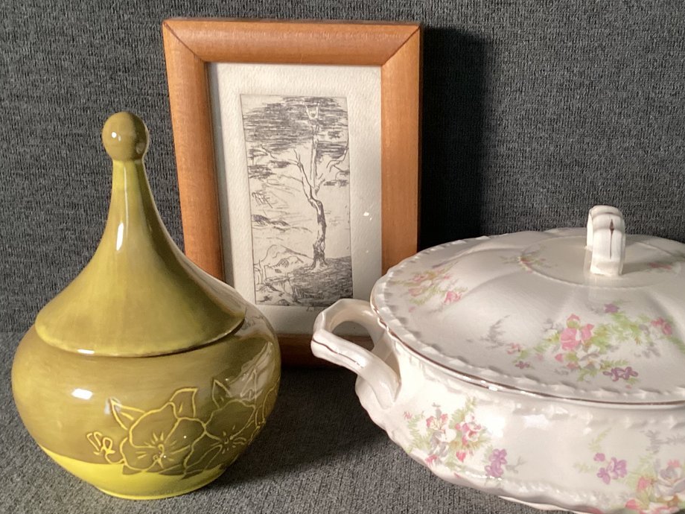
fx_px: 1009
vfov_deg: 28.5
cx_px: 448
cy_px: 315
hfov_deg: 37.2
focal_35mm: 51
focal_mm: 3.3
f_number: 2.4
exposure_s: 1/60
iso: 250
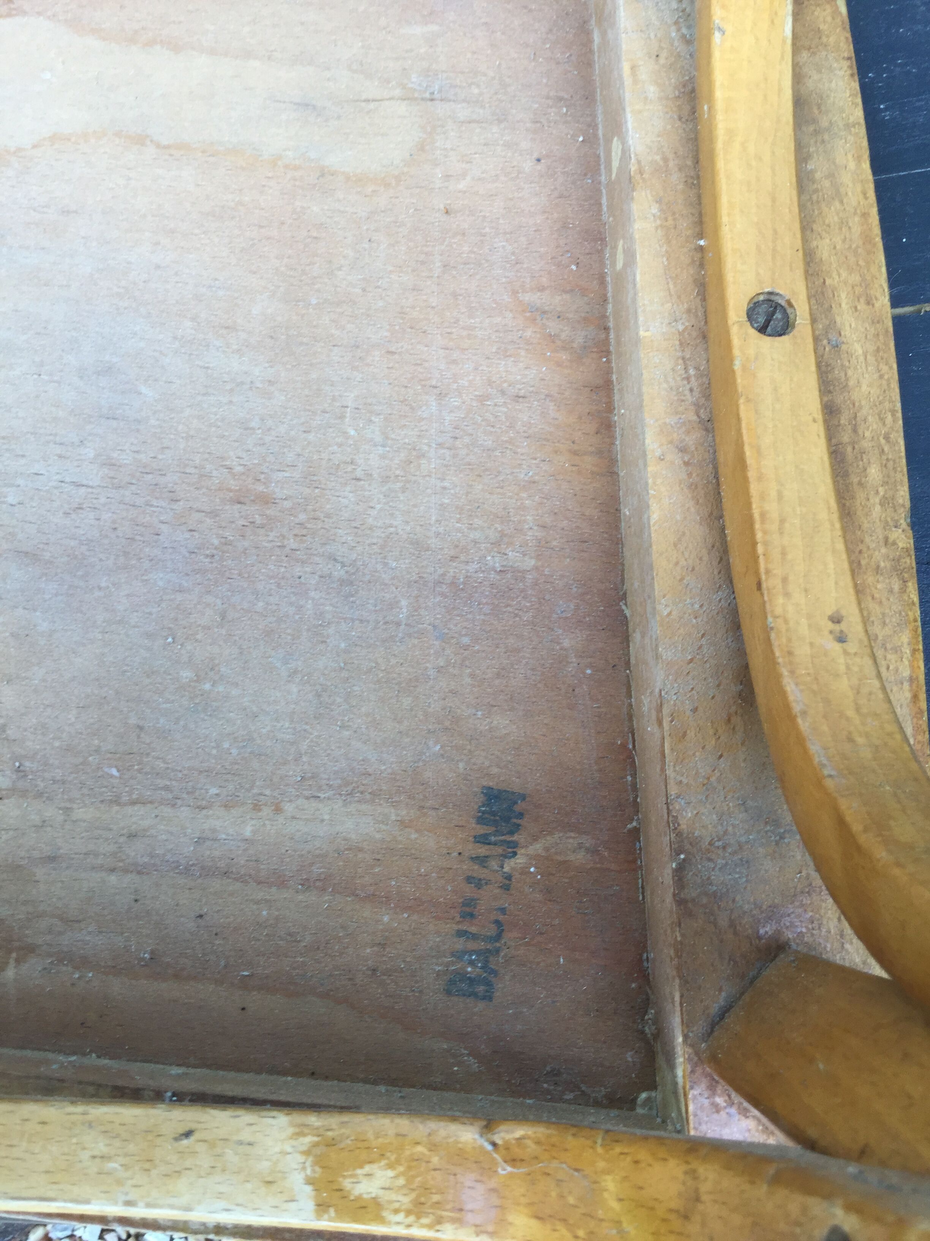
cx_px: 465
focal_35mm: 31
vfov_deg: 58.4
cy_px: 620
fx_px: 1110
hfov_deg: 45.4
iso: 32
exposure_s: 1/100
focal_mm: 3.3
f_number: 2.4
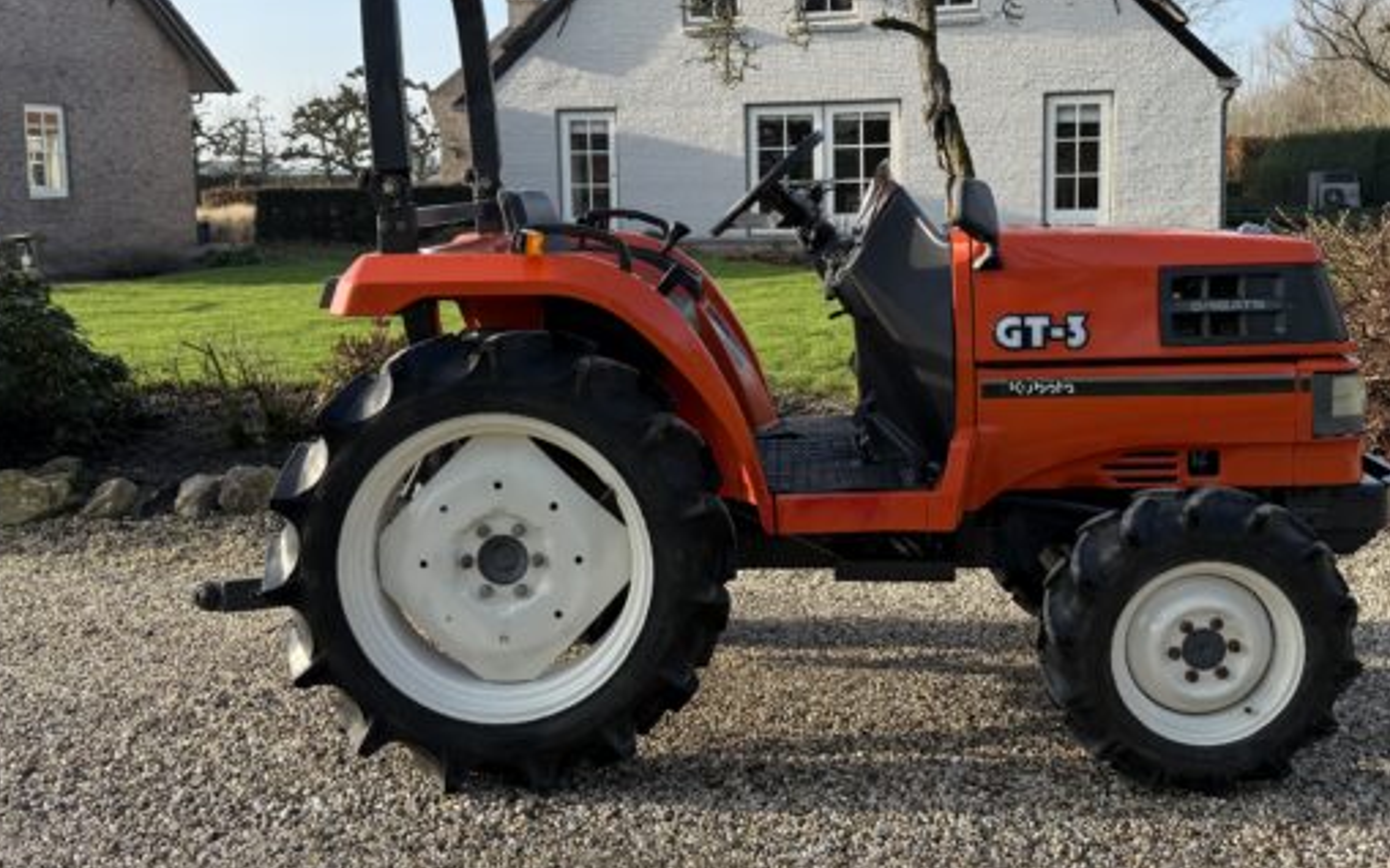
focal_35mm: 35
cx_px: 740
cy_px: 304
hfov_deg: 55.3
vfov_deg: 36.0
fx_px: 1326
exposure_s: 1/1855
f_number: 1.78
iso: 80
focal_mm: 6.76
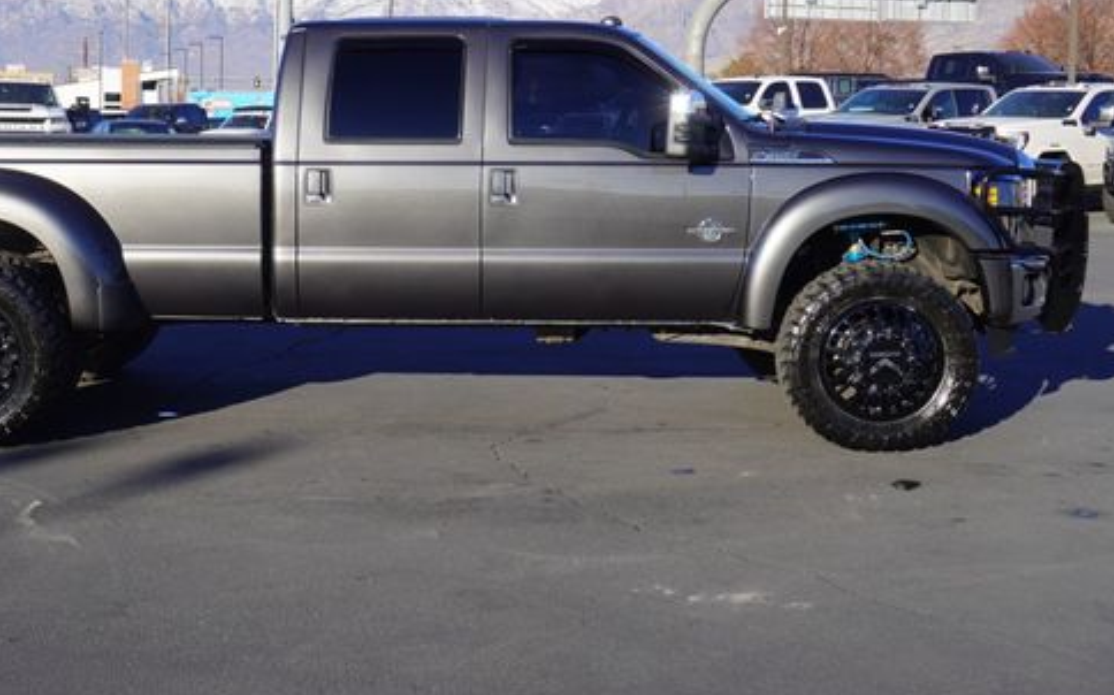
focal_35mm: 55
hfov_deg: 36.8
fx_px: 1659
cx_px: 398
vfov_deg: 23.6
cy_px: 253
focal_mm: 27
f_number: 9
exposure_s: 1/125
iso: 100
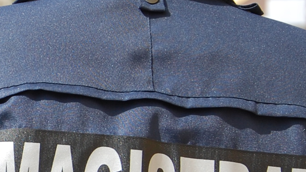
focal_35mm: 335
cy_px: 195
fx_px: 2718
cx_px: -203
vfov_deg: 3.6
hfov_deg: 6.3
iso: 100
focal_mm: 50
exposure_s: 1/125
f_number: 5.6
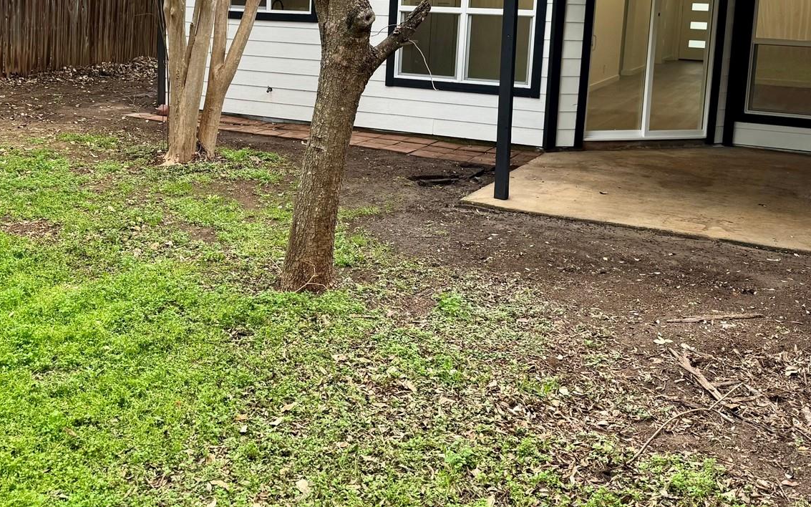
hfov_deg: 42.6
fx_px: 1017
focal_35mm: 46
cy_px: 126
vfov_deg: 27.6
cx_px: 238
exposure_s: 1/181
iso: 80
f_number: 1.78
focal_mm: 6.76
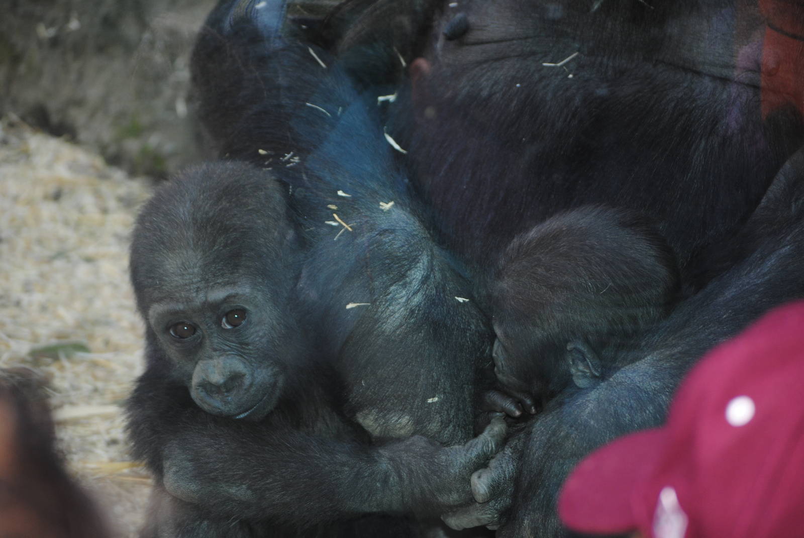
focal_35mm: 112
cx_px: 402
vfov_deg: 12.2
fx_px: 2515
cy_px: 269
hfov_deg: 18.2
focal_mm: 75
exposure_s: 1/60
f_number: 4.2
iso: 200
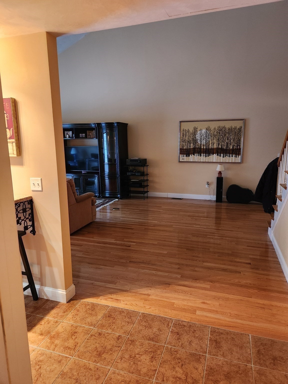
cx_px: 144
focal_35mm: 23
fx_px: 255
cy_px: 192
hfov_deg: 58.9
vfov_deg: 73.9
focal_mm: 5.4
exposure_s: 1/40
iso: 640
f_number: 1.8
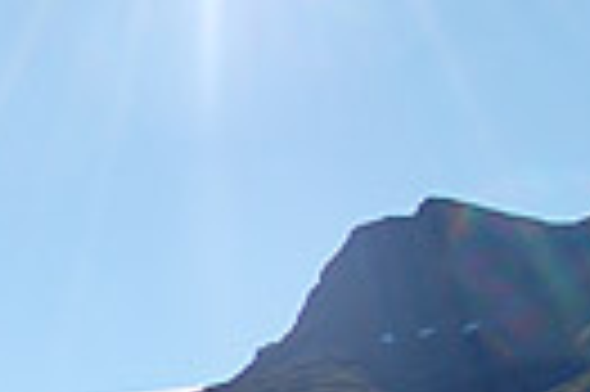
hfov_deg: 14.2
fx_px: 2030
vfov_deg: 10.9
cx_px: -545
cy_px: 428
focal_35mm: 124
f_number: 9
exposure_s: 1/320
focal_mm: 18
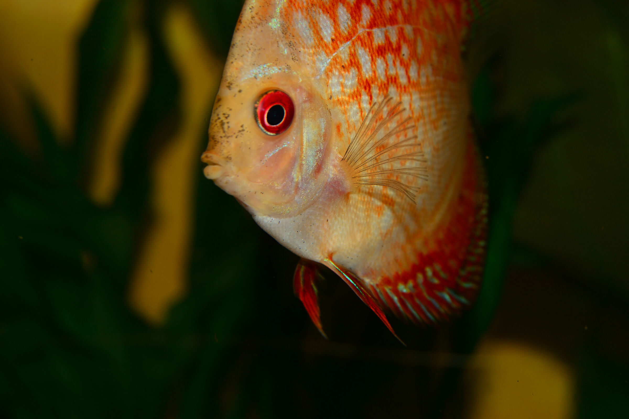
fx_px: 891
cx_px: 314
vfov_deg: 26.5
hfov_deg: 38.9
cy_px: 210
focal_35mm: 51
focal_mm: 34
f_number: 8
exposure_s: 1/60
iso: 100
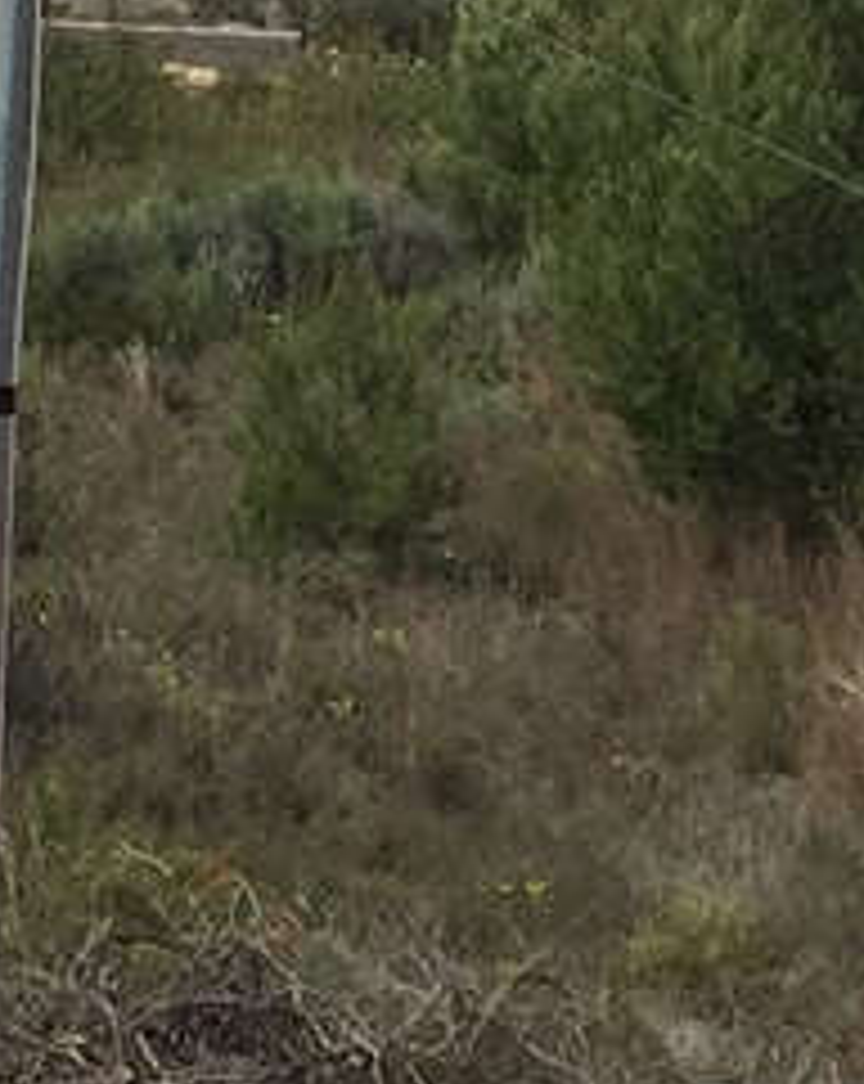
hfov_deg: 8.0
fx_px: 6153
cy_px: -1331
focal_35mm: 192
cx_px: 554
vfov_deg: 9.2
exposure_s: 1/3968
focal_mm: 4.15
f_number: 2.2
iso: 32
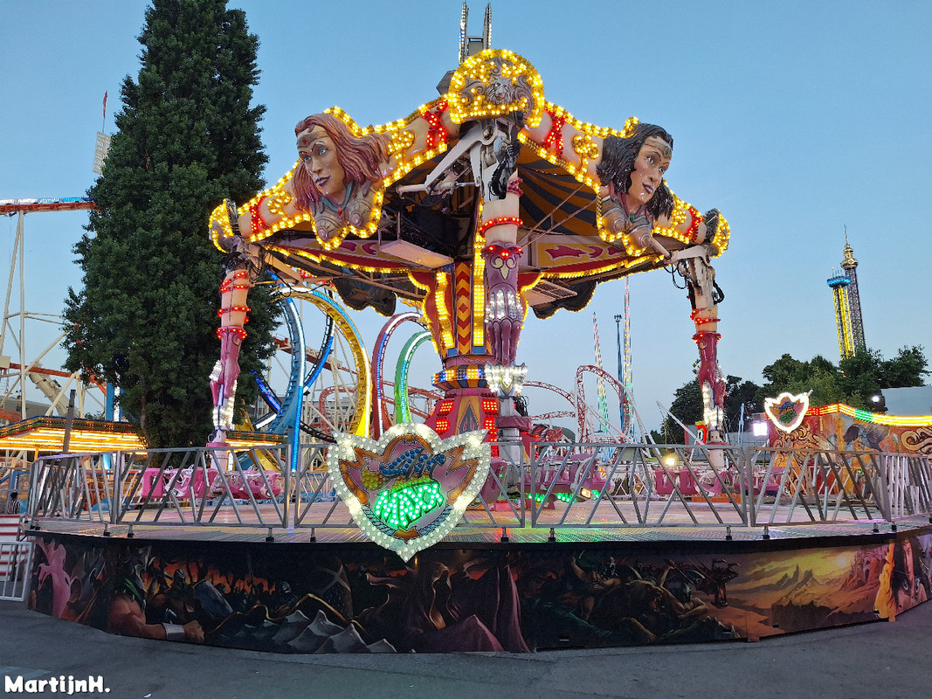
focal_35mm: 23
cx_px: 466
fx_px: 619
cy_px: 350
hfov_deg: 73.9
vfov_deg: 58.9
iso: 50
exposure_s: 1/100
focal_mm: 5.54
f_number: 1.8
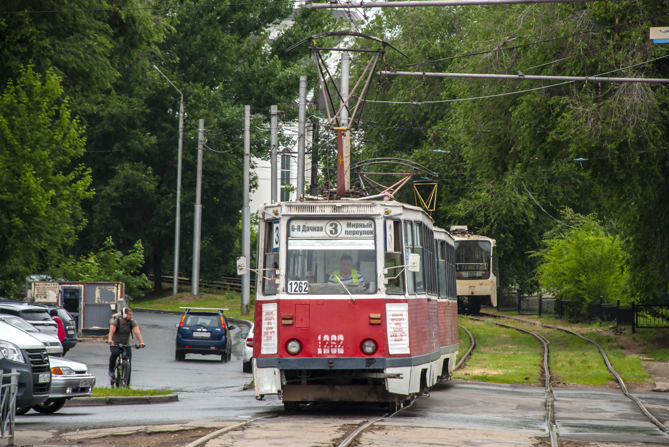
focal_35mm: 202
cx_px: 334
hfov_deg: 10.1
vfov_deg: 6.8
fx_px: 3767
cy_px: 224
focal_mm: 135
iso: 200
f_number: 6.7
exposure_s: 1/180
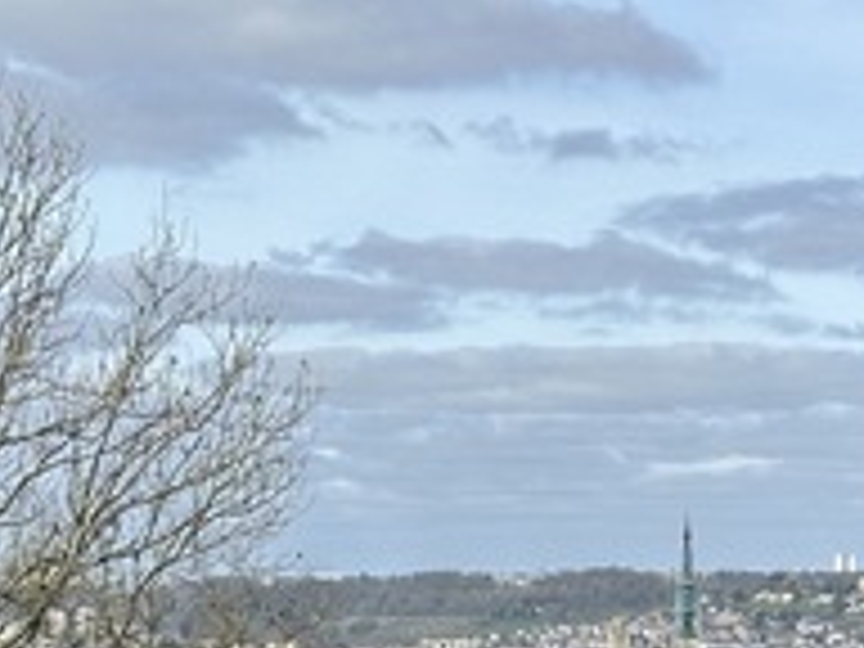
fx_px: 3744
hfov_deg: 13.1
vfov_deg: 9.7
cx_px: 621
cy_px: 904
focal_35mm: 150
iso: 64
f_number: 1.78
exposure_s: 1/3876
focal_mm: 6.86
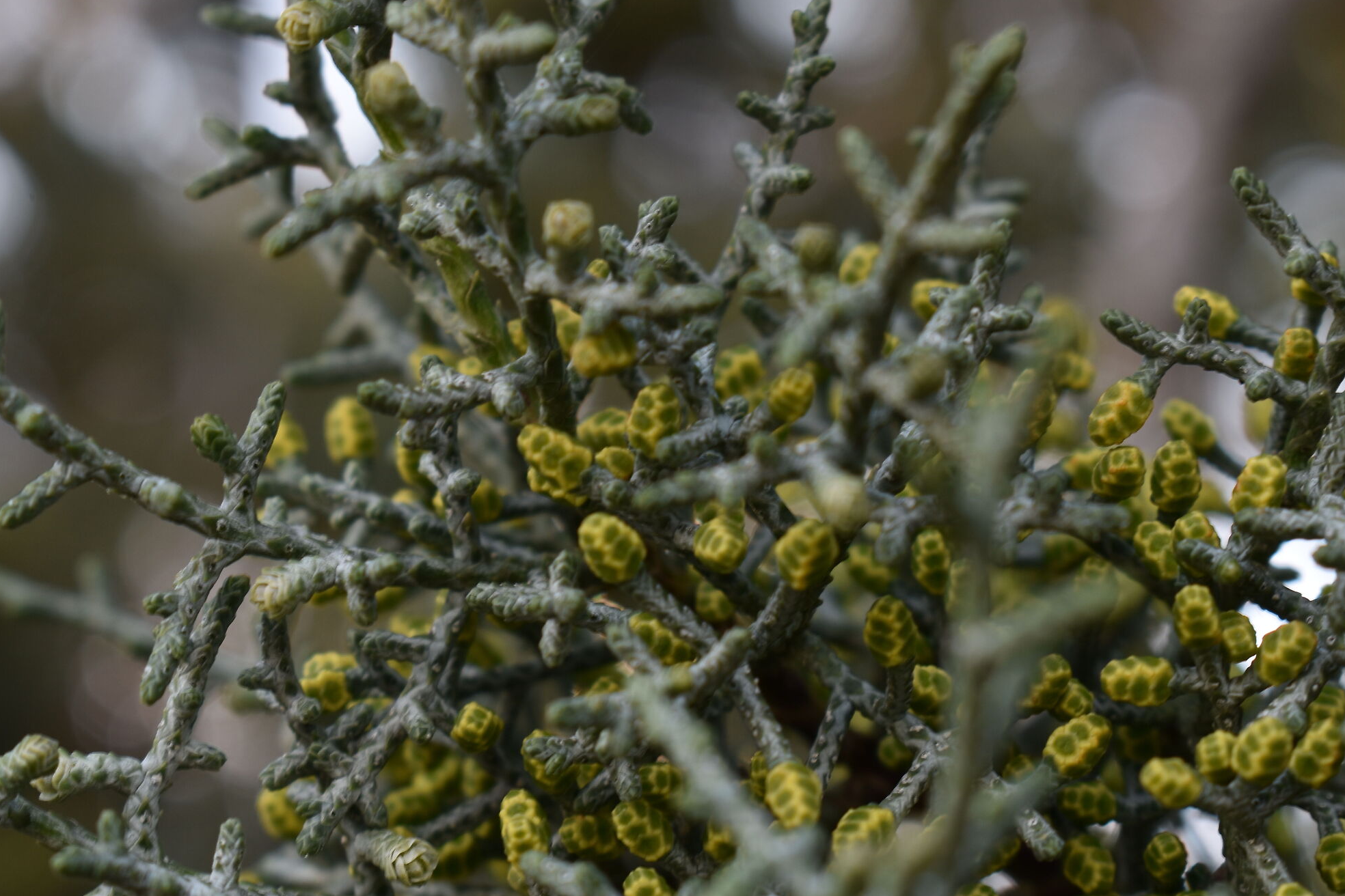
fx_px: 3759
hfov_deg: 20.3
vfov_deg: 13.6
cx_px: 631
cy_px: 483
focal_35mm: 101
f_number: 8
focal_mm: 55
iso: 125
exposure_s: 1/60
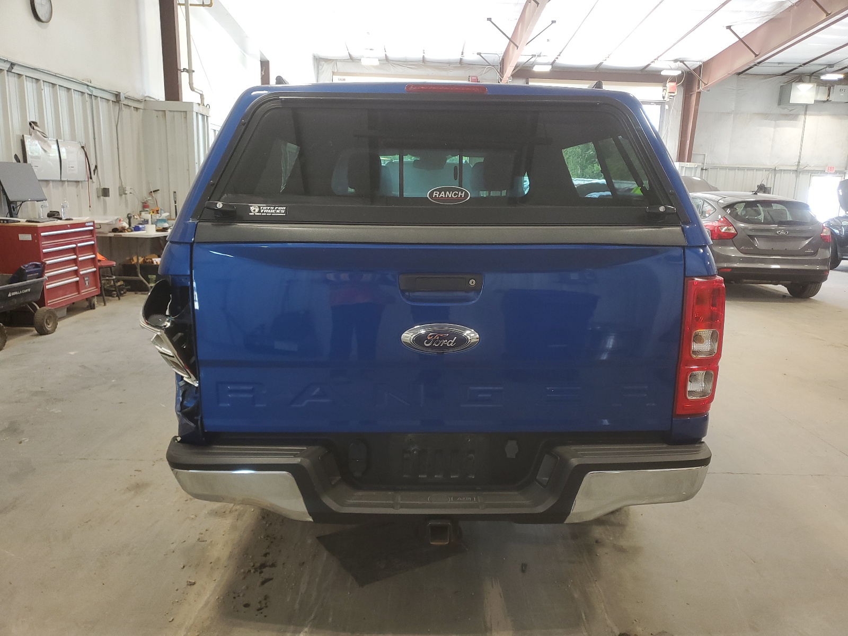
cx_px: 424
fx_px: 637
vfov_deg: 53.1
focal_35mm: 26
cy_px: 318
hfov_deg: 67.3
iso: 85
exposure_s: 1/60.2
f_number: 1.5
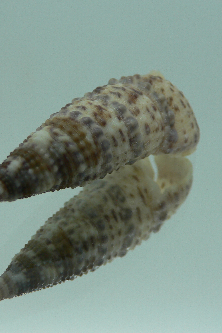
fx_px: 453
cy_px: 167
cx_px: 91
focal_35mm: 49
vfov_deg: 40.4
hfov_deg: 27.5
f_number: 2.8
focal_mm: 4.6
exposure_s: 1/60
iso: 80
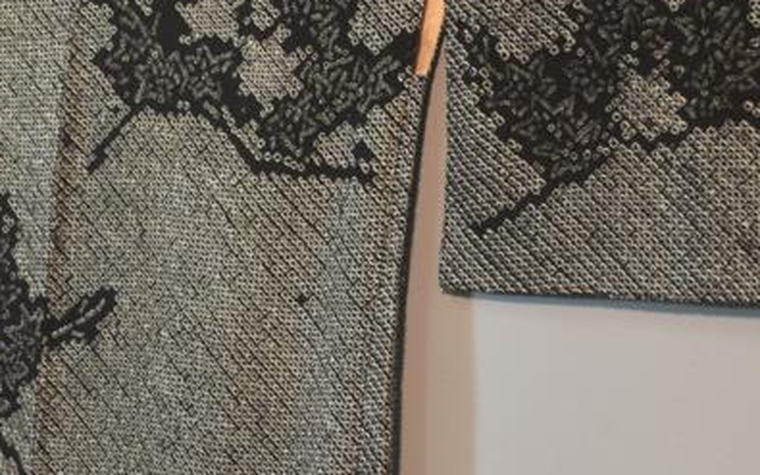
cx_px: 158
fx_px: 2258
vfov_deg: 12.0
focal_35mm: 109
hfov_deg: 18.9
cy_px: 205
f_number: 4
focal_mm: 26
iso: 400
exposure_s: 1/60
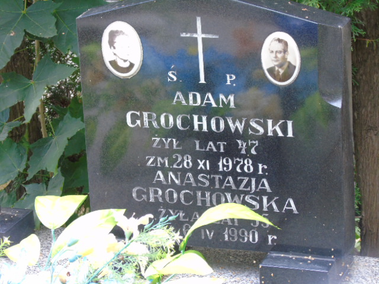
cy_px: 142
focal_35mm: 124
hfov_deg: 15.9
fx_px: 1358
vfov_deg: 12.0
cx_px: 190
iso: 400
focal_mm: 22
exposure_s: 1/50
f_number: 4.6
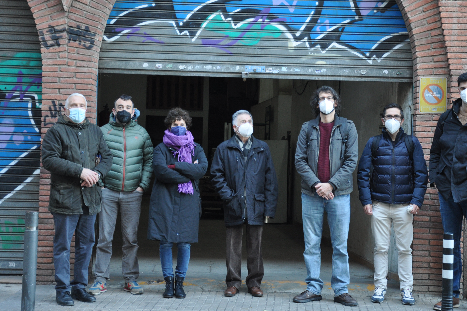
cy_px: 145
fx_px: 1103
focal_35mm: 85
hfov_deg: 23.9
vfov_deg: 16.1
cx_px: 270
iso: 720
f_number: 4.8
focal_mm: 48
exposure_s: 1/60
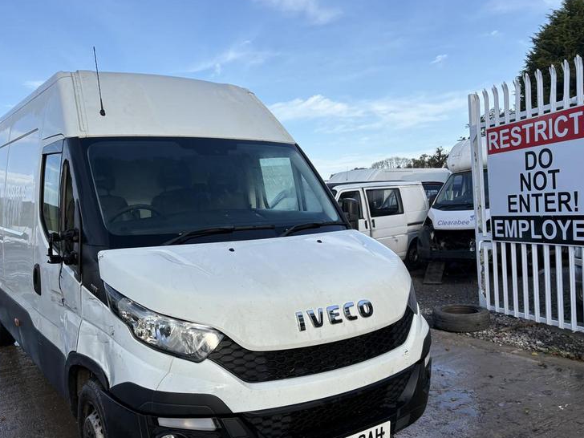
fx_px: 540
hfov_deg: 56.7
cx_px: 262
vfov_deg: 43.9
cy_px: 262
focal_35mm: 32
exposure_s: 1/2364
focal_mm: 5.96
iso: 50
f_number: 1.6
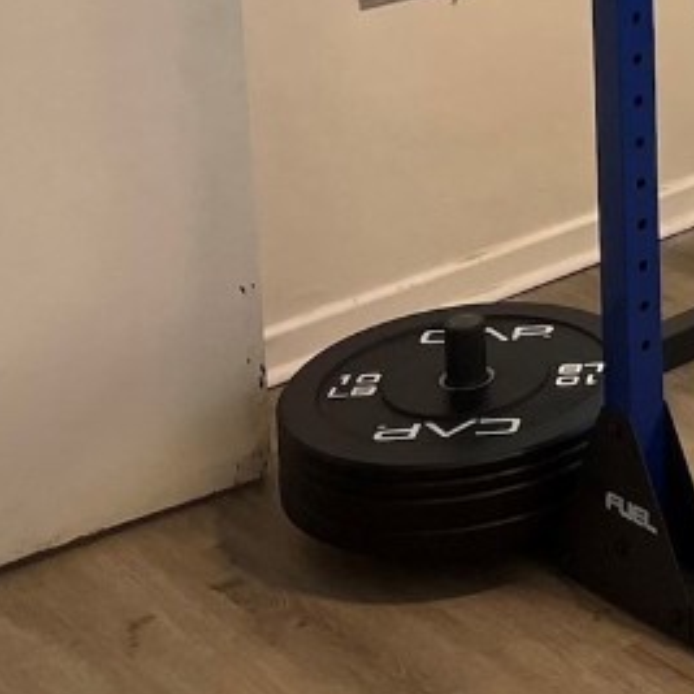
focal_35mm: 88
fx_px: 1996
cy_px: -221
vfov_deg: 18.3
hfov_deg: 16.8
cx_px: 1203
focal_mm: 5.7
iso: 100
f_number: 1.5
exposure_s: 1/120
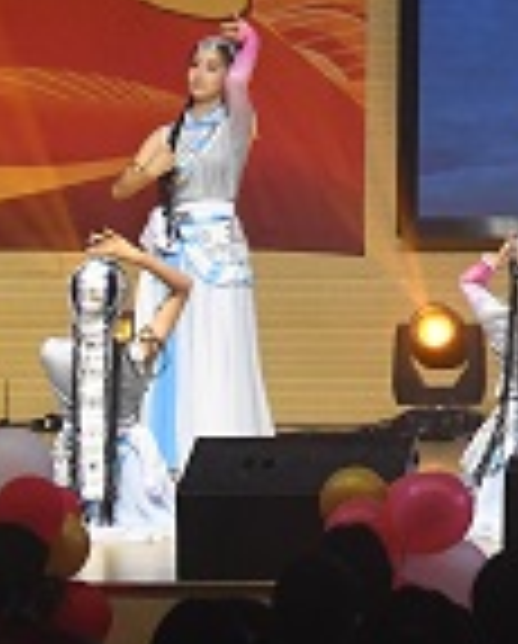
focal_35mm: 321
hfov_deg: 4.6
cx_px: 1500
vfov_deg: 5.9
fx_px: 6132
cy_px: -396
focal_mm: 70
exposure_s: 1/125
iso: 4000
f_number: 10
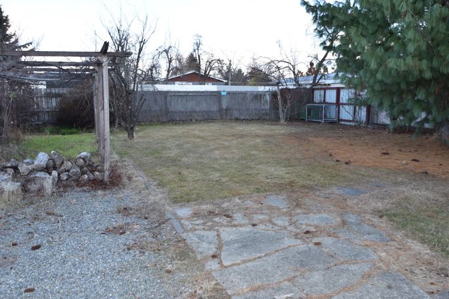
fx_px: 356
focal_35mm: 29
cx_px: 242
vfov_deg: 45.6
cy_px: 155
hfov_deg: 64.4
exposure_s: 1/125
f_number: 5.6
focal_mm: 17
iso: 125
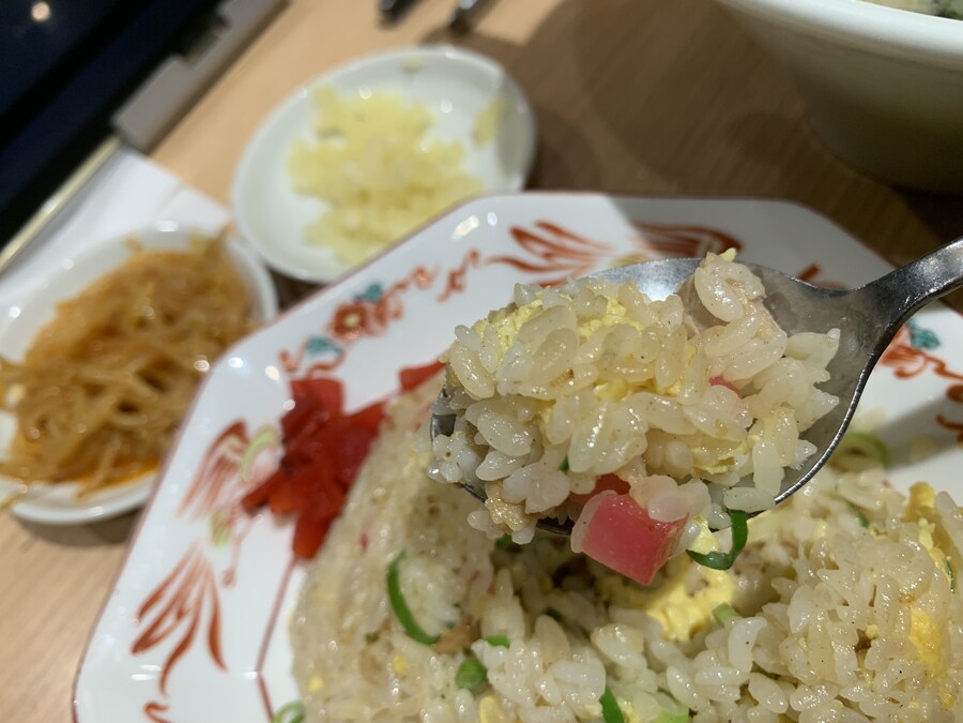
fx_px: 723
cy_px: 362
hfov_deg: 67.3
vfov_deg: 53.1
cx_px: 482
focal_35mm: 26
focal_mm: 4.25
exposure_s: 1/100
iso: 80
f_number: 1.8
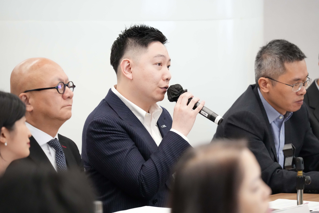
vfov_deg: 6.9
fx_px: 1772
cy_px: 106
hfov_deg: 10.3
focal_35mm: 200
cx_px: 160
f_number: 4
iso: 10000
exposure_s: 1/200
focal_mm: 200
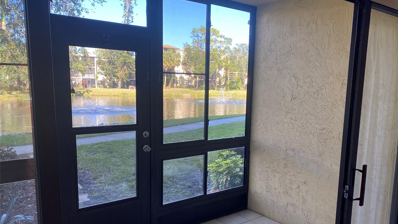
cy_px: 131
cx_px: 203
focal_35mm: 29
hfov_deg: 66.1
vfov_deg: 40.1
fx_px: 306
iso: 32
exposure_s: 1/167
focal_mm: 4.25
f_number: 1.8
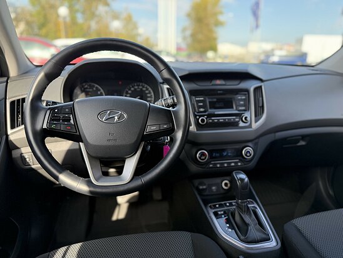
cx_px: 172
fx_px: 238
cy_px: 129
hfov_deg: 71.6
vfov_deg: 56.8
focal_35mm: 24
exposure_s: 1/410
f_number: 1.78
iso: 100
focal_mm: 6.76
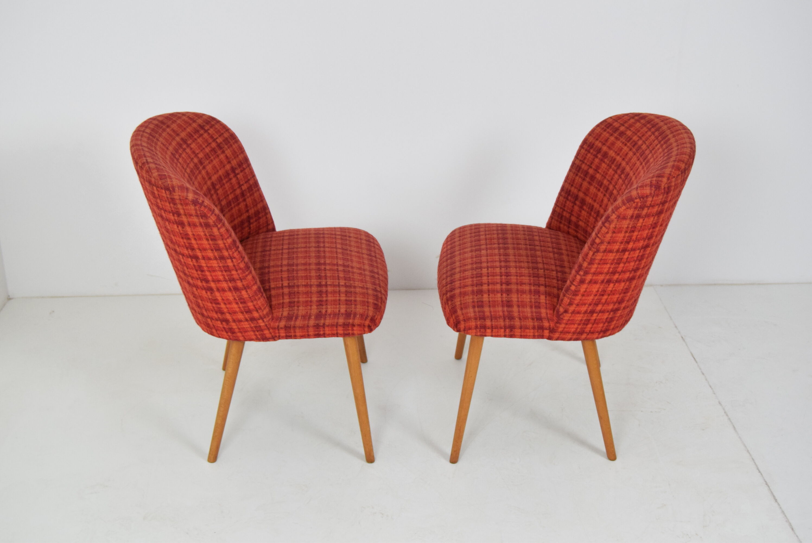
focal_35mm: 48
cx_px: 406
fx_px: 1083
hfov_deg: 41.1
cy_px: 272
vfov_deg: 28.1
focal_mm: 32
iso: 1600
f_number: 6.3
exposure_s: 1/160
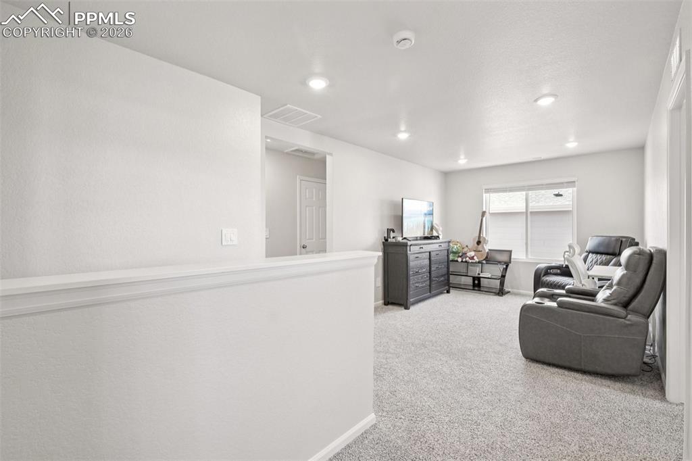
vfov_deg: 77.3
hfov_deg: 100.4
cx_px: 346
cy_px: 230
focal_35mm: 15
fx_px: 288
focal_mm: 10
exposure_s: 1/10
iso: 800
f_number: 8
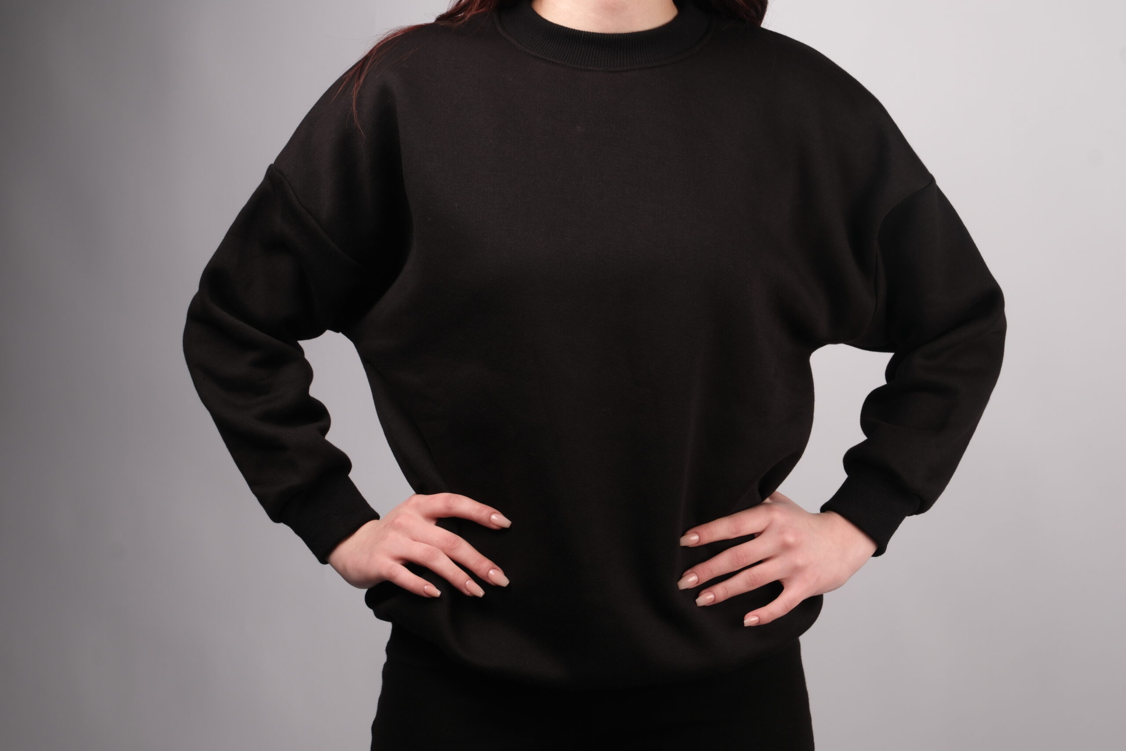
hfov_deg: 38.9
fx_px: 1595
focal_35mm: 51
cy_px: 376
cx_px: 563
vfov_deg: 26.5
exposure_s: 1/125
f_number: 9
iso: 100
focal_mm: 34.2
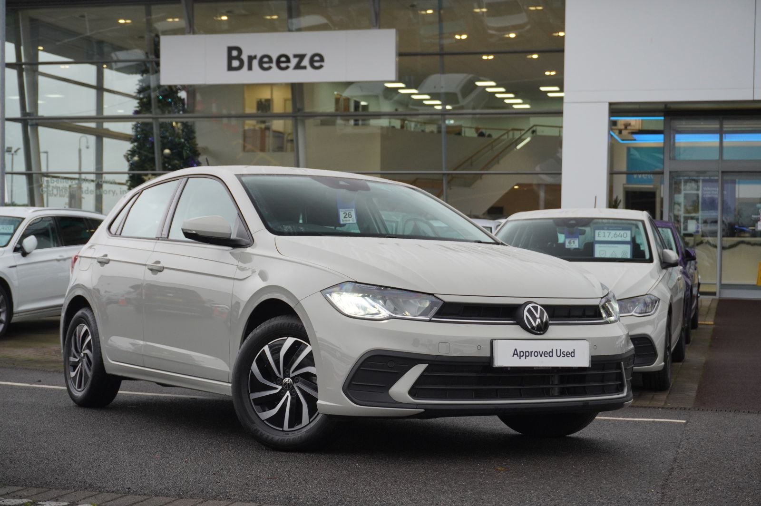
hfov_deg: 34.2
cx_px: 380
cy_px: 253
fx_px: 1236
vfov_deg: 23.1
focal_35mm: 58
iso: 800
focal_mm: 39
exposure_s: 1/160
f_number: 5.6
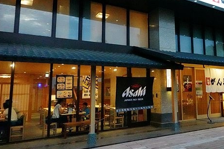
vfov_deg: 38.7
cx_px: 154
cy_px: 60
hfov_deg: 54.4
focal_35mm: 34
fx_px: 212
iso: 8000
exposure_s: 1/640
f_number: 4
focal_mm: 9
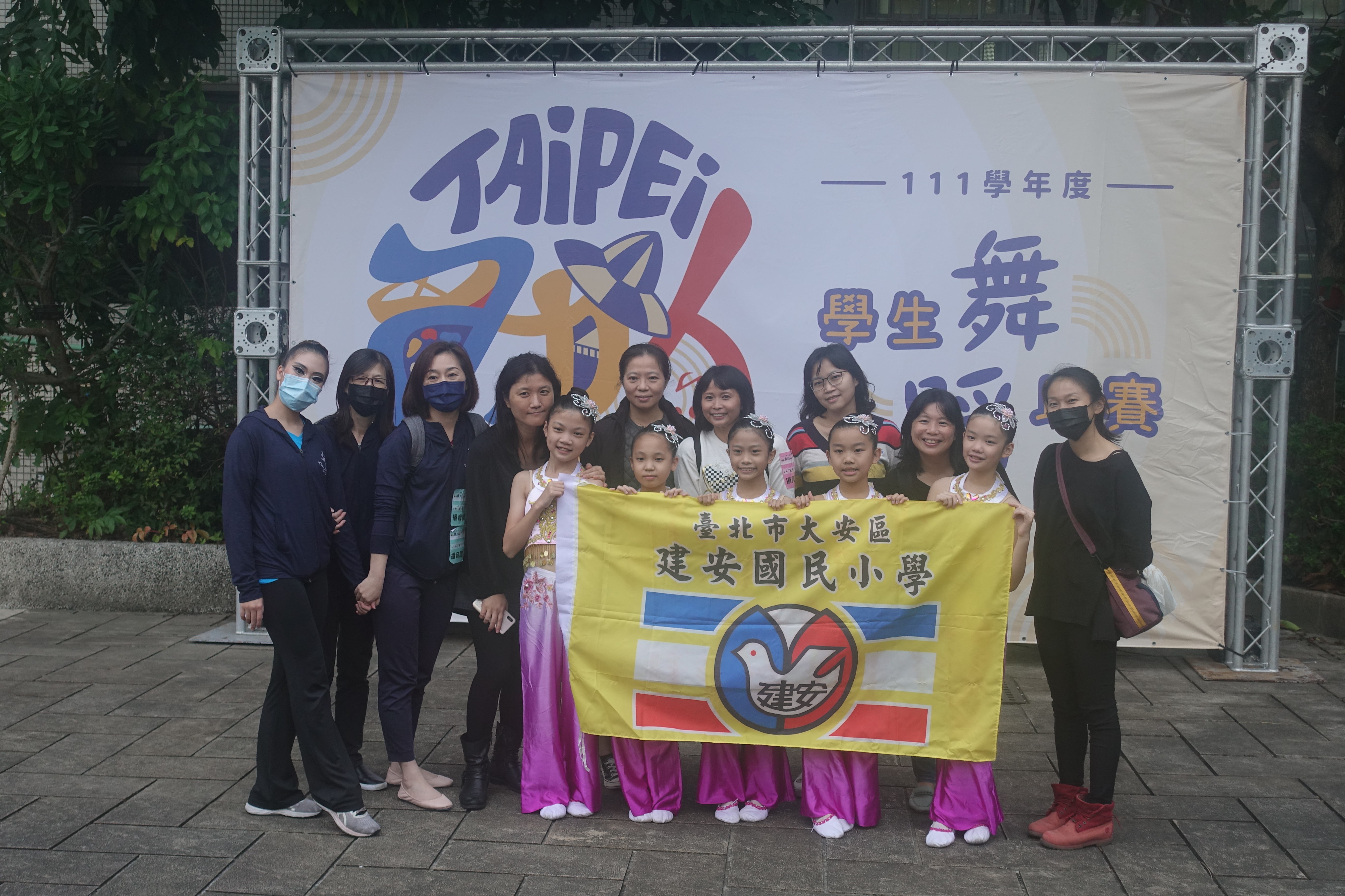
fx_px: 1756
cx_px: 672
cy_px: 448
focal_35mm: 47
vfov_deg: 28.6
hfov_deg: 41.9
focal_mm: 17.06
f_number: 2.8
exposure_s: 1/80
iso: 125
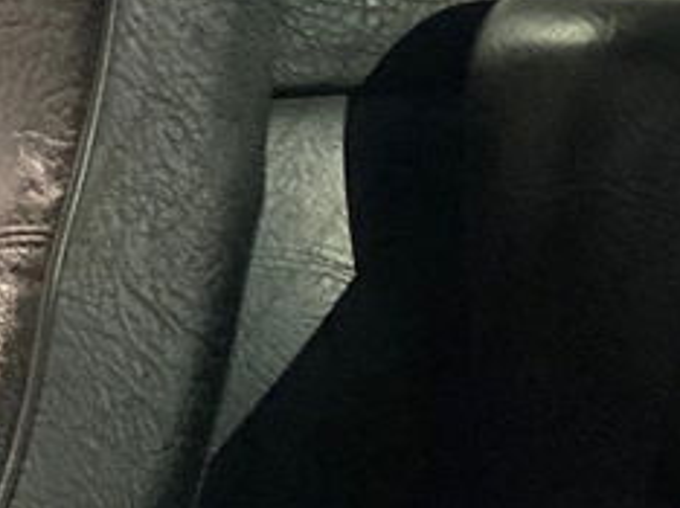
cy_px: 377
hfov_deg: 8.6
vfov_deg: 6.5
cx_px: -122
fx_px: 4474
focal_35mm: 228
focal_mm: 6
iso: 400
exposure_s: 1/27
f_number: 2
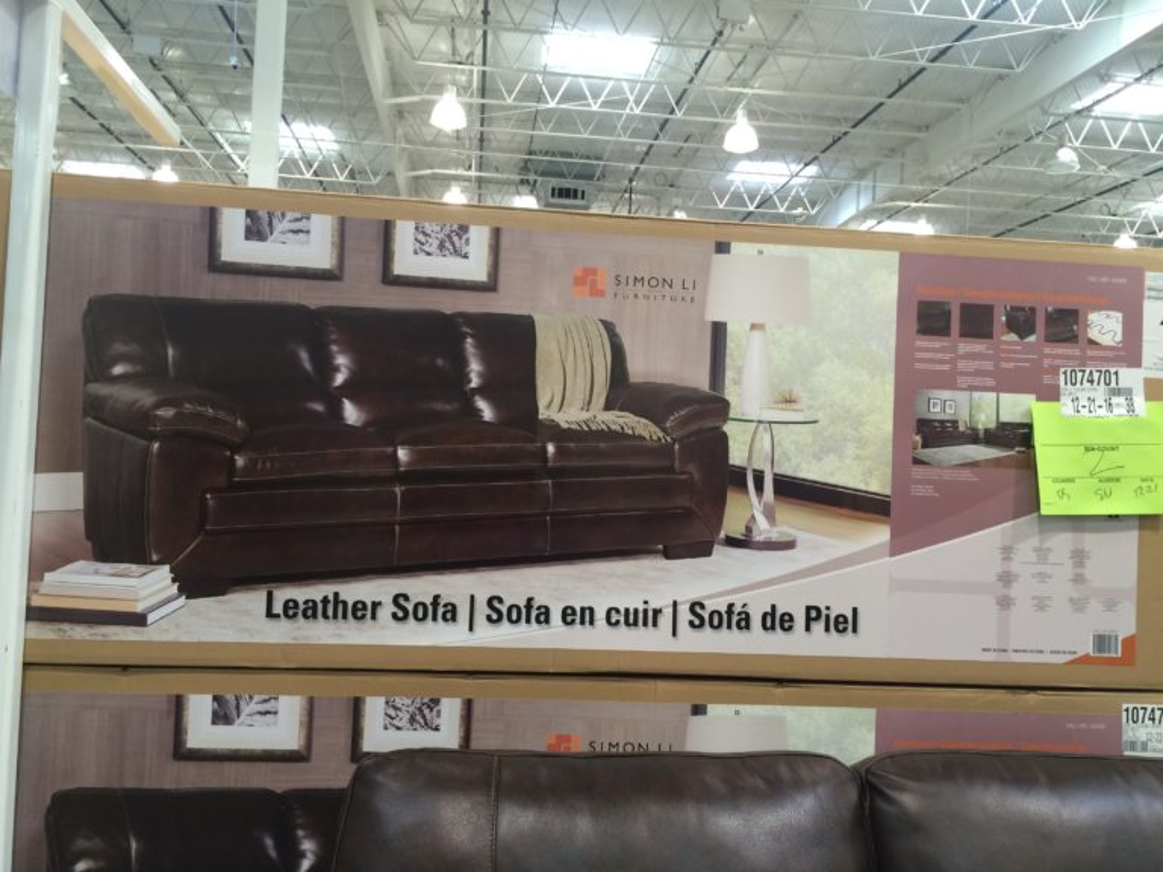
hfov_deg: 61.7
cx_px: 582
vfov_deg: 48.2
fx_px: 974
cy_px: 436
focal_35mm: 29
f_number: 2.2
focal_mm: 4.15
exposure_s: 1/30
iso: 80
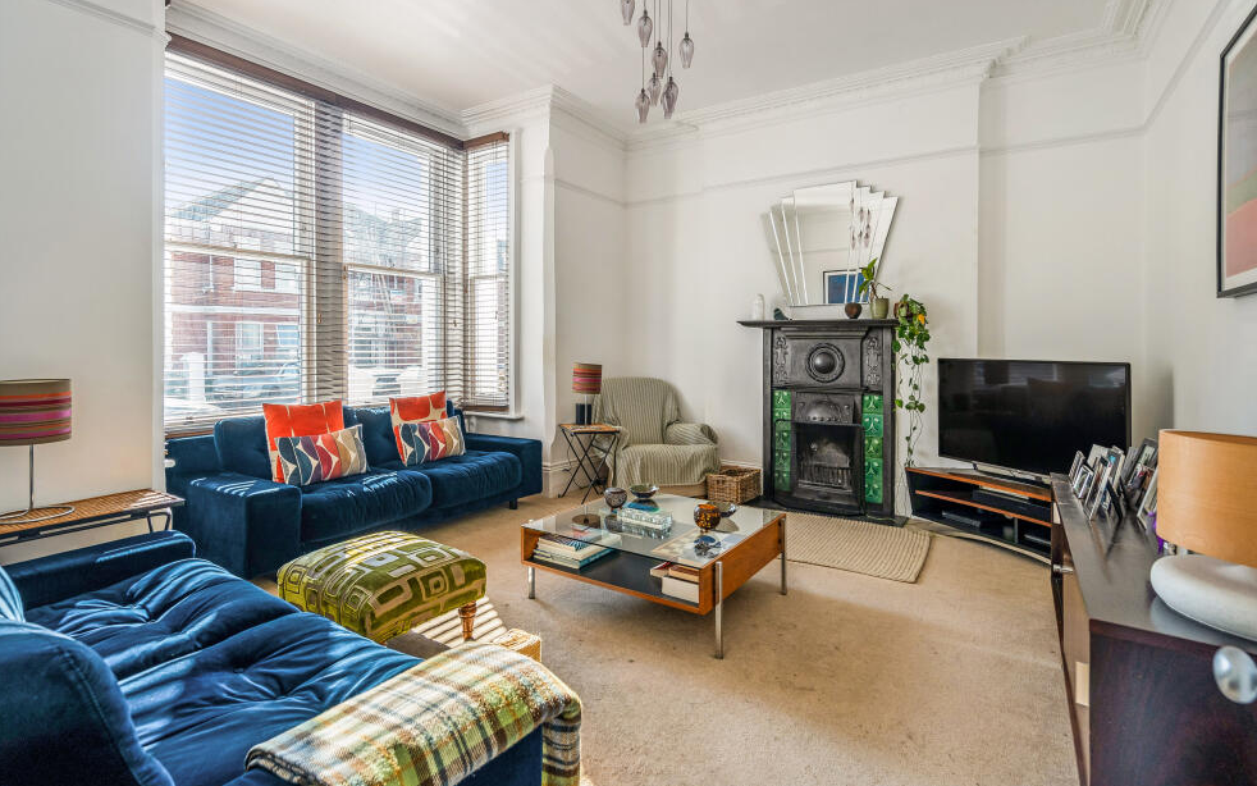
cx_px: 632
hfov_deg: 94.4
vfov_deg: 67.9
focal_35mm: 17
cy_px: 362
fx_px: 582
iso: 500
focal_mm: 16
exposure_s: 1/125
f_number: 5.6
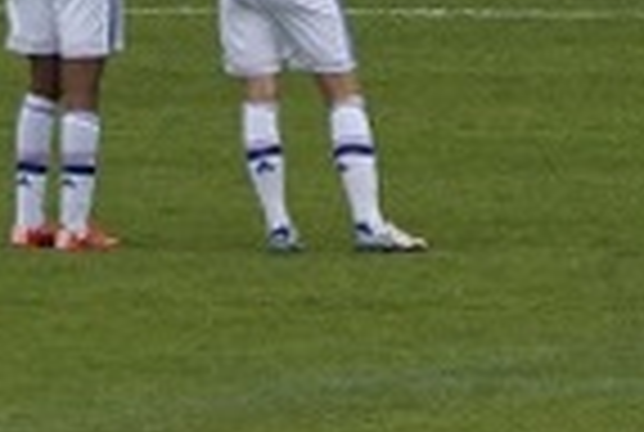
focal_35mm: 945
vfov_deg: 1.5
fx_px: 16940
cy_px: -428
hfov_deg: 2.2
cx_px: 446
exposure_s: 1/400
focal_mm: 150
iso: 100
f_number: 6.3
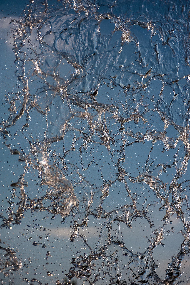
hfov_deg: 13.0
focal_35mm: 105
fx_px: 833
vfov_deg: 19.5
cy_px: 142
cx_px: 95
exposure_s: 1/8000
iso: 450
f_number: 4.5
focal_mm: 105
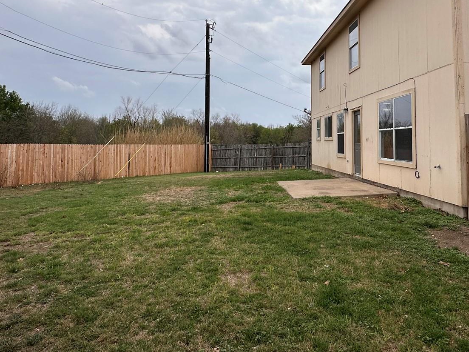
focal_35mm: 26
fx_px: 352
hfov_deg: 67.1
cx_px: 258
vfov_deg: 52.0
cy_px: 116
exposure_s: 1/3300
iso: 50
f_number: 2.2
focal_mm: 2.22
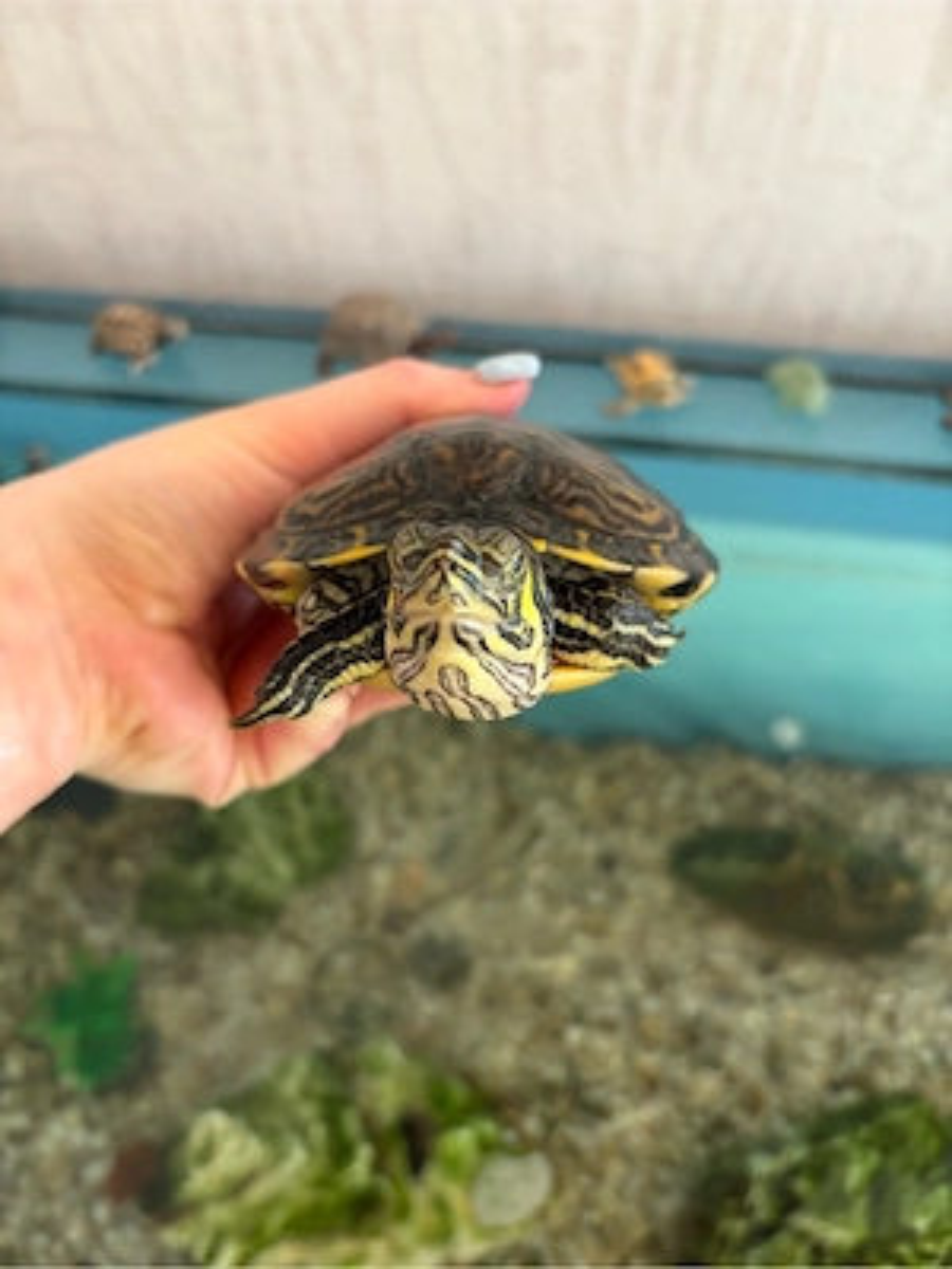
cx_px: 476
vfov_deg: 67.3
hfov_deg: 53.1
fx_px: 953
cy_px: 634
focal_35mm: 26
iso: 125
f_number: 1.6
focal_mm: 5.96
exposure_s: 1/60
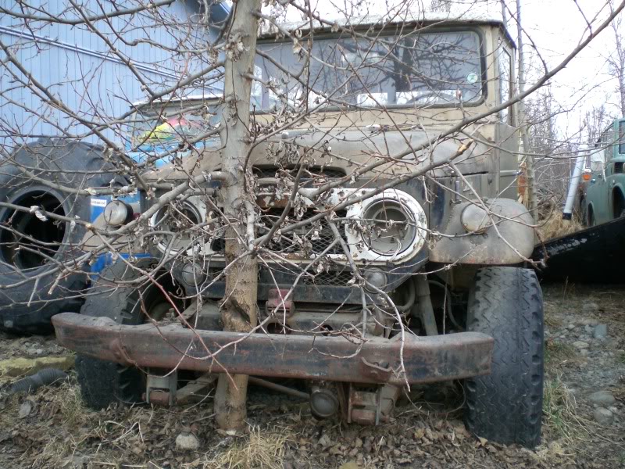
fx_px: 686
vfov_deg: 37.7
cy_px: 234
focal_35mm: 38
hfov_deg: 49.0
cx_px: 312
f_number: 3.1
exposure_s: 1/200
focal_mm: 6.3
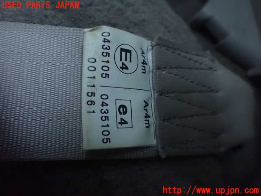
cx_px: 130
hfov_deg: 60.0
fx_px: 226
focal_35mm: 30
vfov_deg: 46.8
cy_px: 98
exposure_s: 1/30
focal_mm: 5.4
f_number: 2.3
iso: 1600
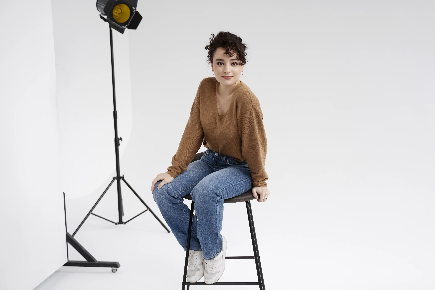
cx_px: 218
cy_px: 145
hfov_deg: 46.4
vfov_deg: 31.9
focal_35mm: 42
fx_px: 507
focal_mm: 42
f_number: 2.8
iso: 400
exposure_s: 1/100
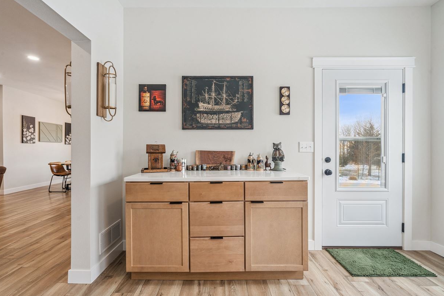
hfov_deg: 93.3
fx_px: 210
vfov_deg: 70.4
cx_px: 220
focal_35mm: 17
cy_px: 148
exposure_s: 1/10
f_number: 10
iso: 400
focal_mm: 16
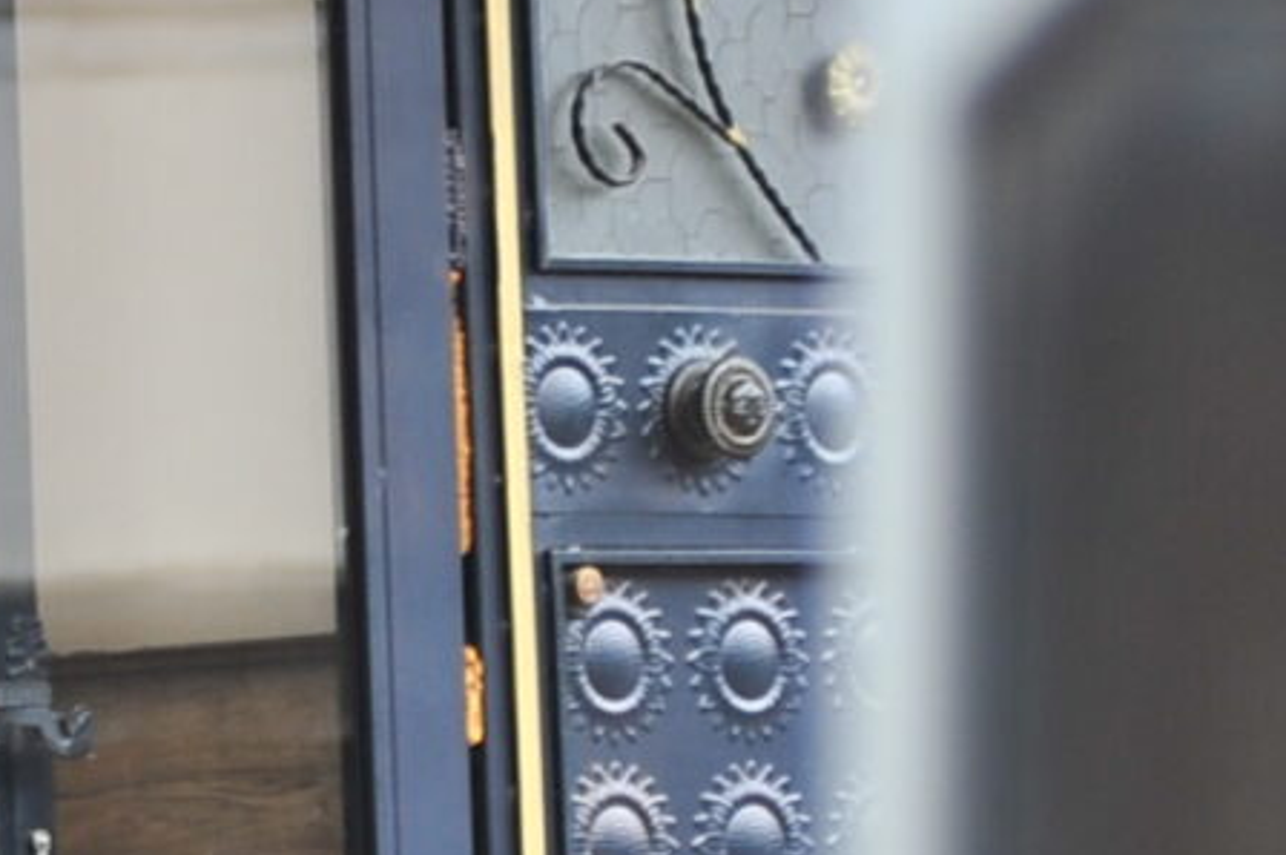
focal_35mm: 457
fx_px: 16313
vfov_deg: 3.0
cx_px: 144
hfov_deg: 4.5
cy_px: 610
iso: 250
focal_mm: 80
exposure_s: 1/200
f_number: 3.2
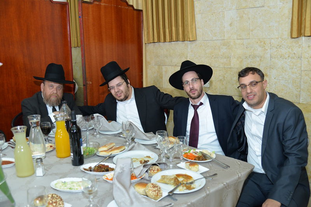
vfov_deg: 37.8
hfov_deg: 54.4
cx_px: 156
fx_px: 302
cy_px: 104
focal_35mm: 35
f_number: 4
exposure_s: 1/200
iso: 1000
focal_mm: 35
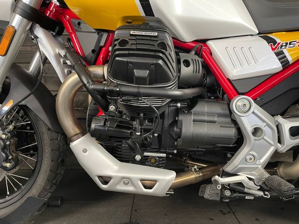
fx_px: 225
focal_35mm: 26
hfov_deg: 67.3
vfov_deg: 53.1
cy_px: 112
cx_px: 150
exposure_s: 1/33
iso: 400
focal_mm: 4.2
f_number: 1.6
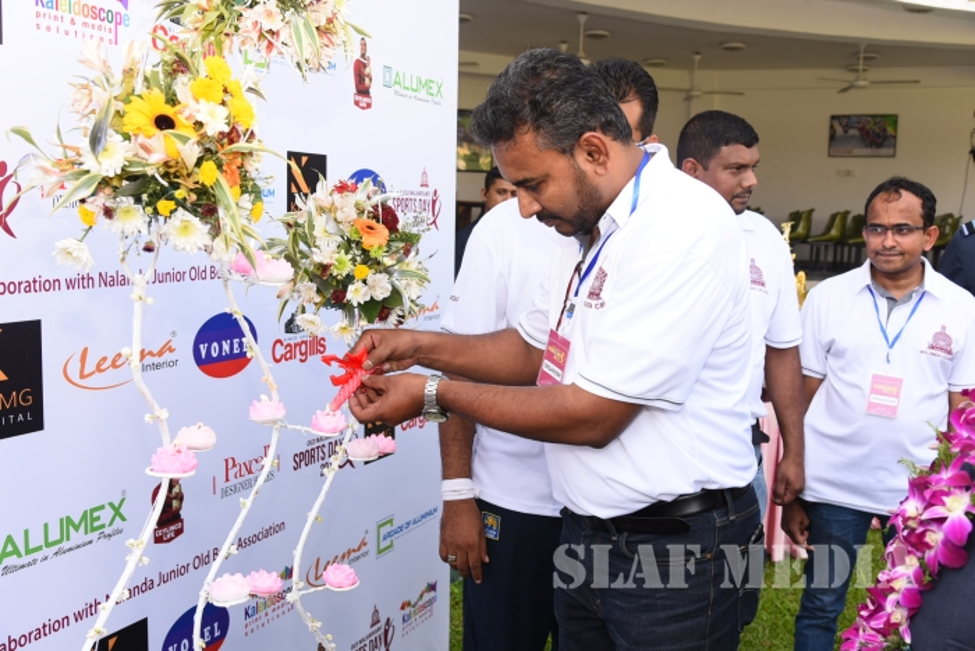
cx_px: 488
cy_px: 326
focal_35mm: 38
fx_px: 1029
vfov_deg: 35.1
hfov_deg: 50.7
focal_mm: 38
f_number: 5.6
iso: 250
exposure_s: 1/125
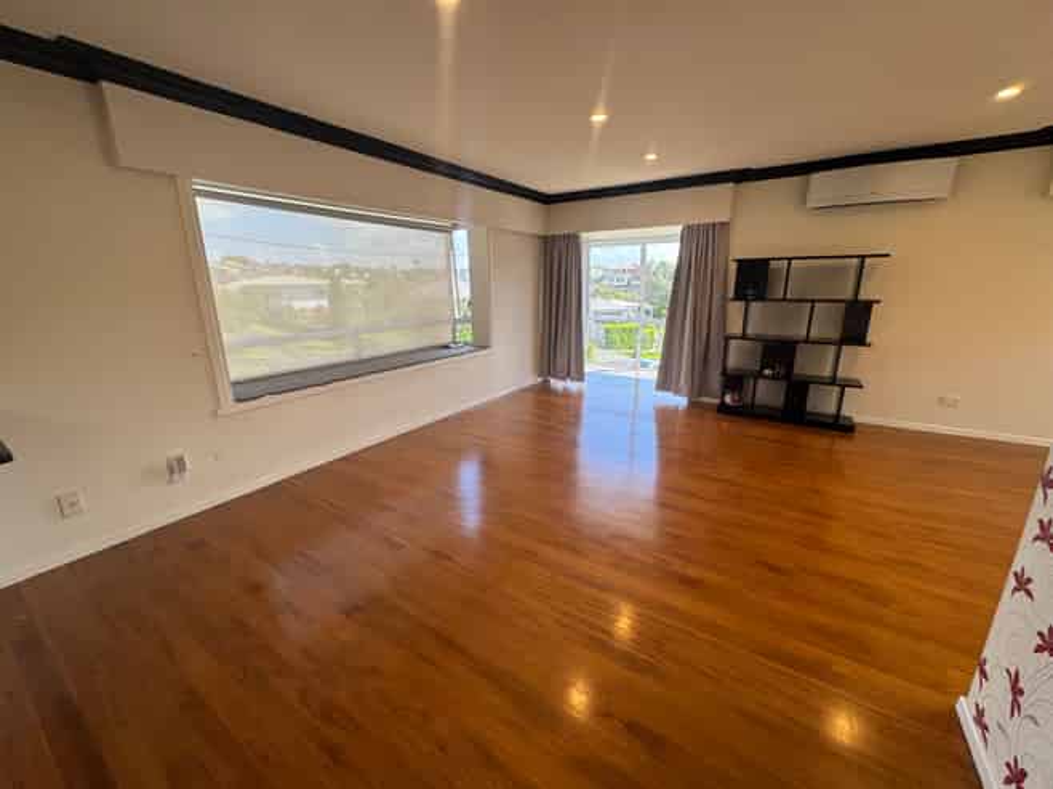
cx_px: 526
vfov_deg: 85.6
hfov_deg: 102.1
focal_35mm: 14
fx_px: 426
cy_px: 394
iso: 50
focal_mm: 2.22
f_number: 2.2
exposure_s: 1/100
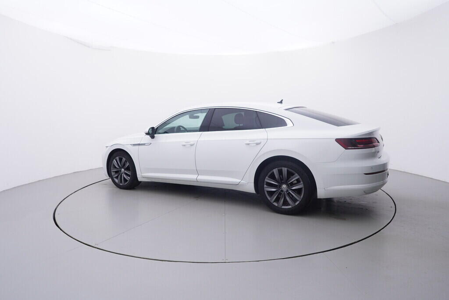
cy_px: 150
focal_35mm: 22
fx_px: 281
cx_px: 224
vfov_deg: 56.2
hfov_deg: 77.3
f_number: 5
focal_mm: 15
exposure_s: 1/80
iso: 200
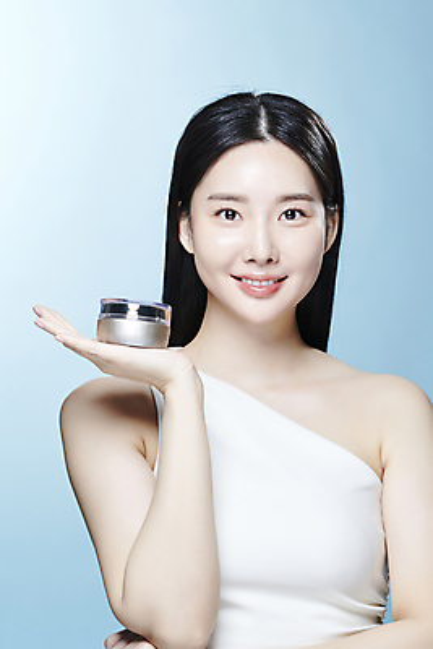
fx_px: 1893
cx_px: 216
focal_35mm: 105
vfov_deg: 19.4
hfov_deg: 13.1
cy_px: 324
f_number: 16
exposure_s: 1/125
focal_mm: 105
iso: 100
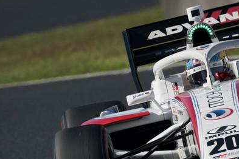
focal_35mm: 1100
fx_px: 7302
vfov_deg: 1.3
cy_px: 90
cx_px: 184
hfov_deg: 1.9
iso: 200
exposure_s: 1/640
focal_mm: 600
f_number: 10
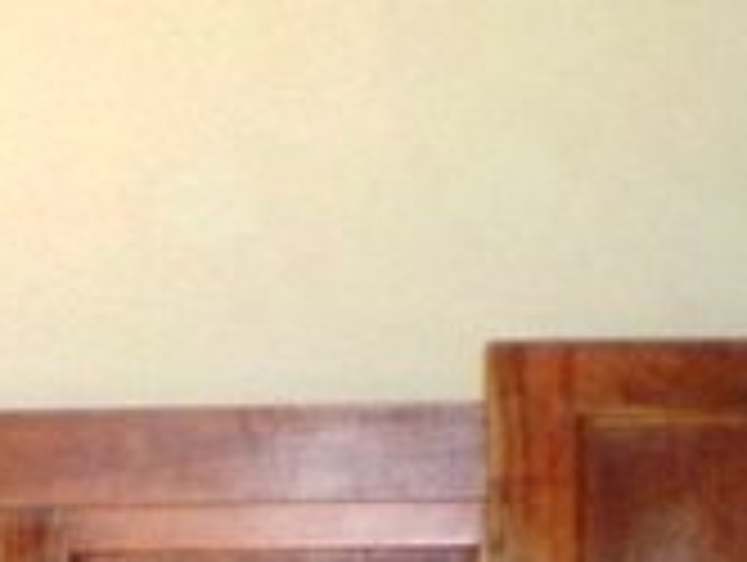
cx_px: -234
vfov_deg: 7.9
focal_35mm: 183
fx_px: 3955
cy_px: 917
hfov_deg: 10.5
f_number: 3.1
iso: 522
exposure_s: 1/60
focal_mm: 6.3
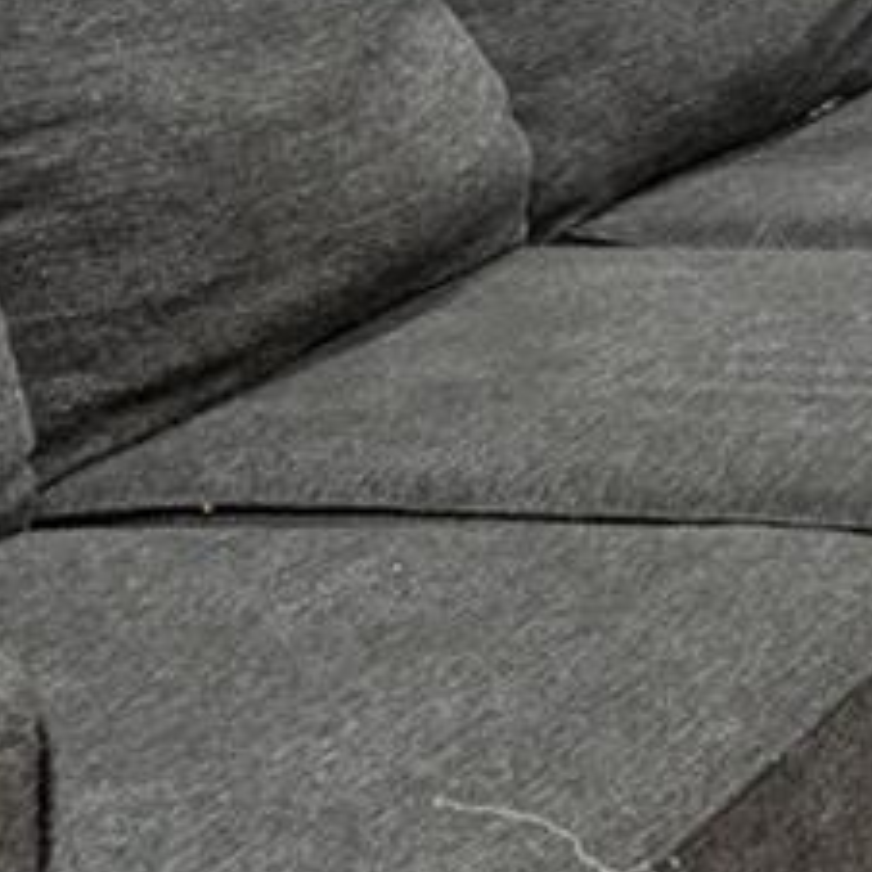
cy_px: -693
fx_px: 3505
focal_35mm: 123
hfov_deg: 11.0
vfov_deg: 12.9
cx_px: 2334
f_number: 5.6
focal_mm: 16
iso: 400
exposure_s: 1/10
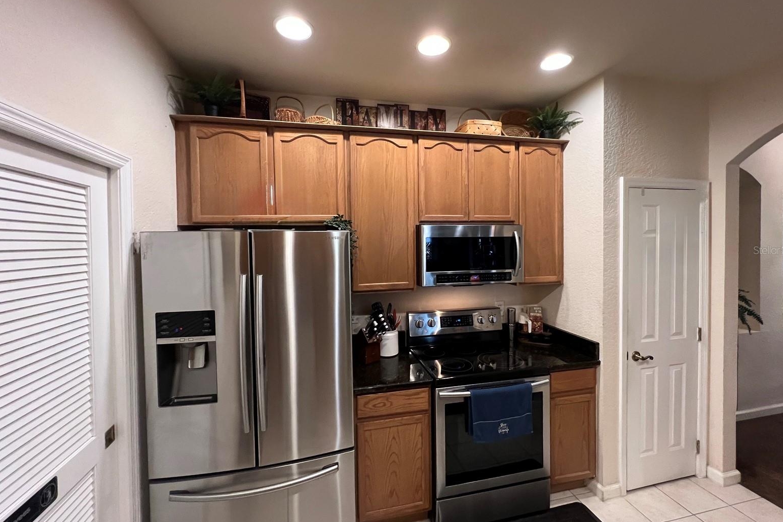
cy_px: 250
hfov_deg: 104.3
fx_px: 304
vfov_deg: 81.2
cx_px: 396
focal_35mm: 14
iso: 500
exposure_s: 1/60
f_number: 1.8
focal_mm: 1.57
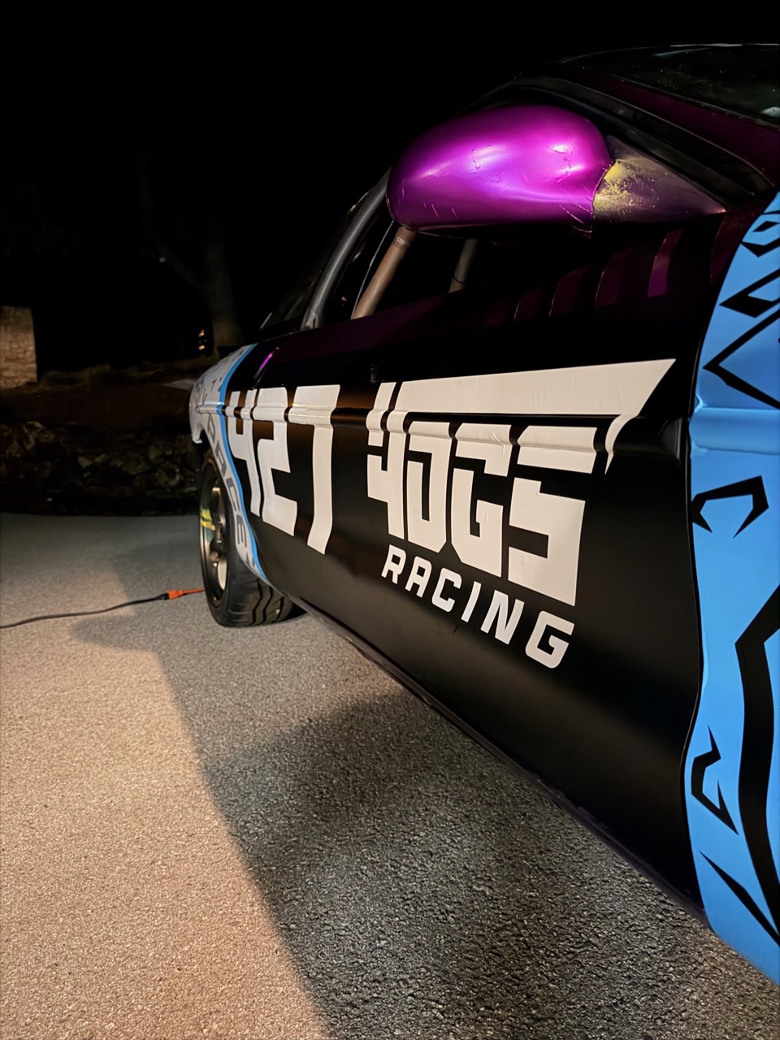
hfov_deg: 56.8
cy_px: 520
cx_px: 390
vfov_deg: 71.6
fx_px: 721
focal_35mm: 24
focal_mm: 6.76
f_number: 1.78
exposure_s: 1/9
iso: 2500
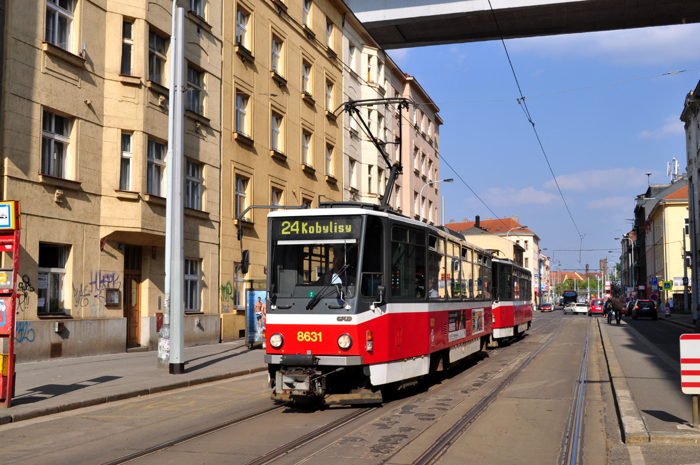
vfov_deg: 31.8
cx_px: 350
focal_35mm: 42
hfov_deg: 46.5
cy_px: 232
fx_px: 816
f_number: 11
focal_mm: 28
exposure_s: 1/320
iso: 200
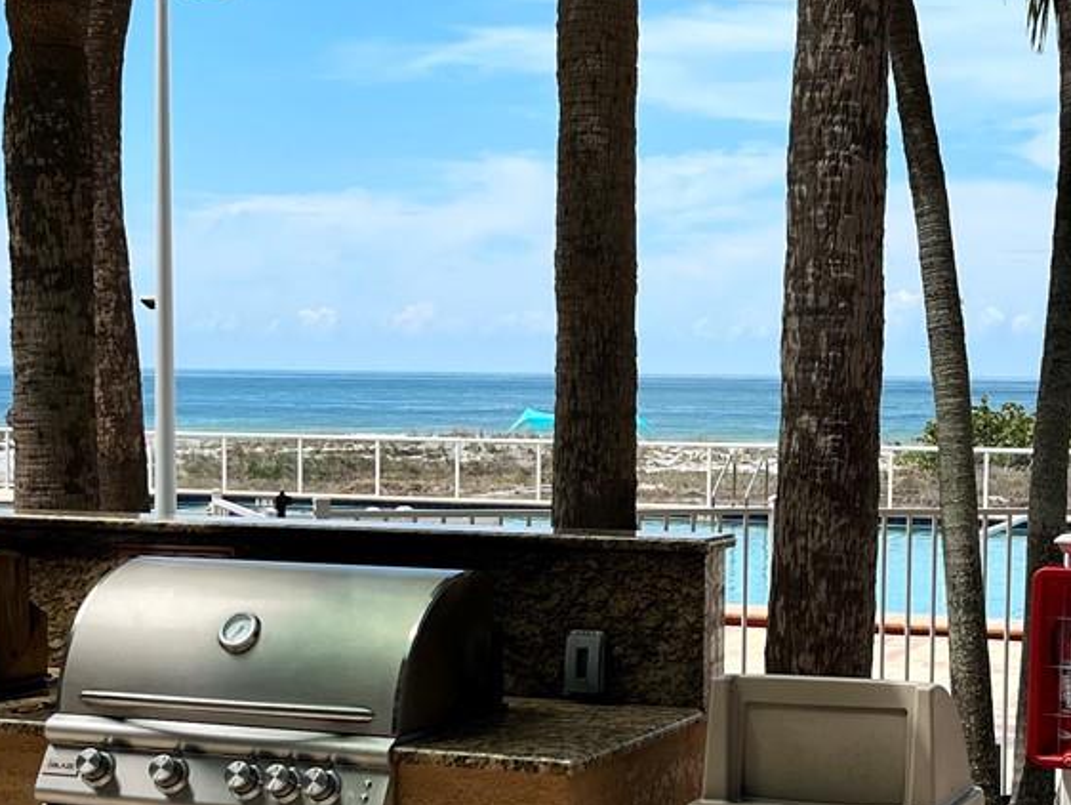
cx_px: 585
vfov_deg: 19.9
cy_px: 525
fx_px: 2290
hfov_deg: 26.3
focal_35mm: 74
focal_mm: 5.1
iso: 50
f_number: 1.6
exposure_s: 1/3623
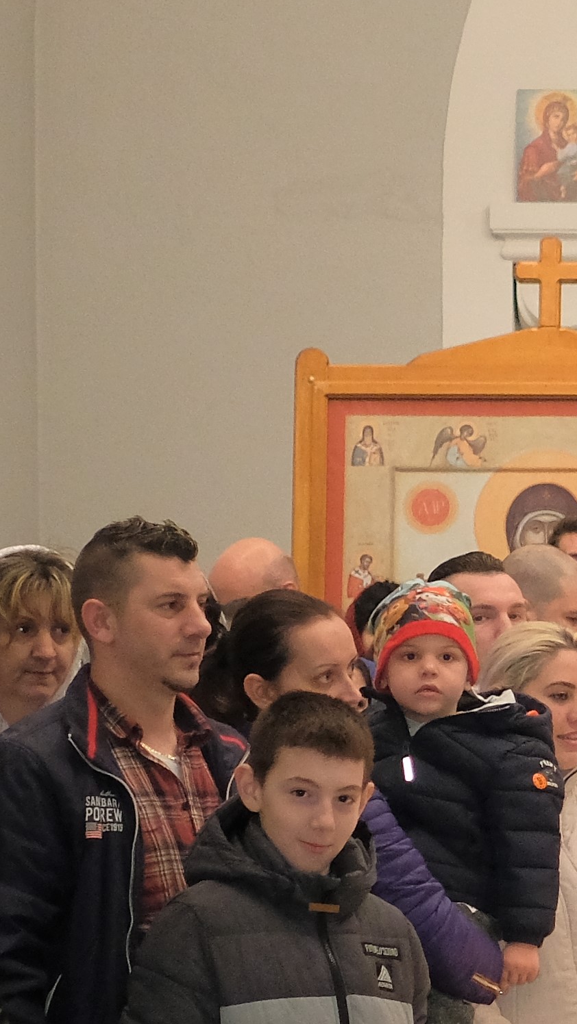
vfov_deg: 14.5
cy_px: 795
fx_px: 3997
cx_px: 1146
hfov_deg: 7.9
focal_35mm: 147
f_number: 2
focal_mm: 23
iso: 1600
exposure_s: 1/60
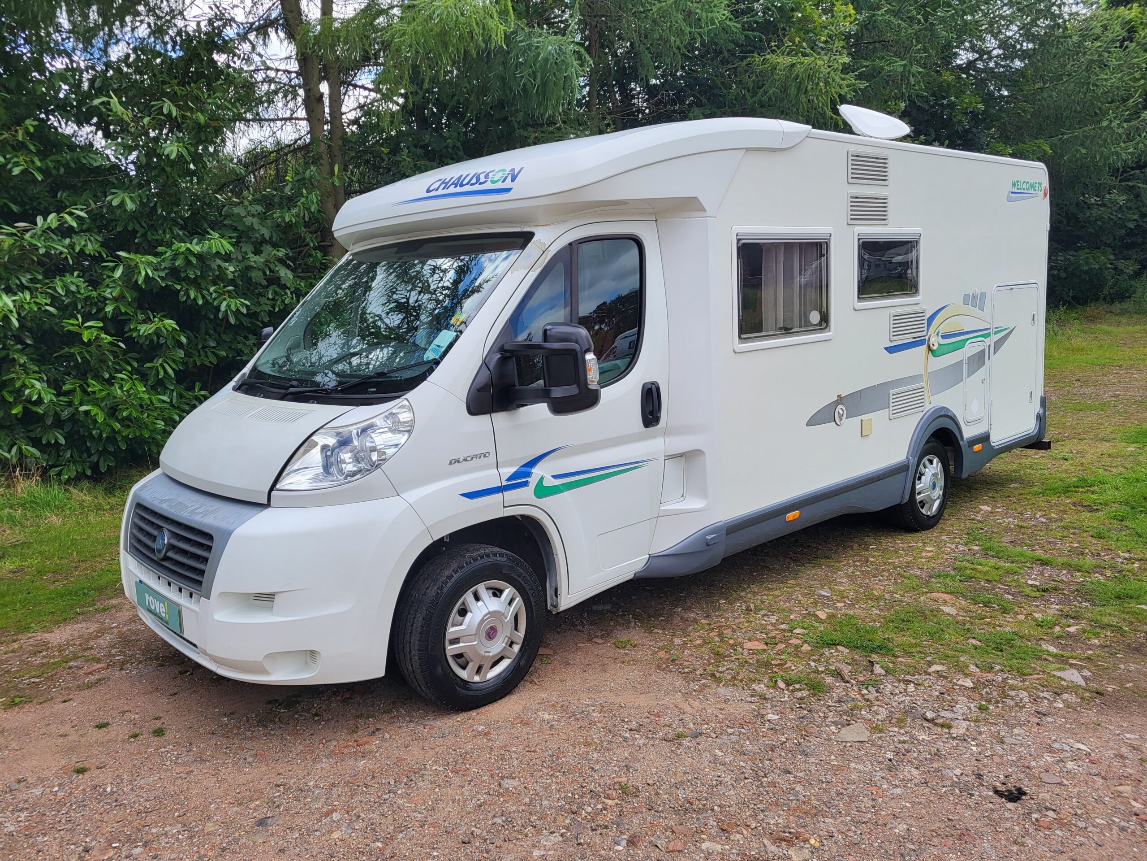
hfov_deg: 67.3
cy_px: 430
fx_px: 862
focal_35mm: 26
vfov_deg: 53.1
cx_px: 574
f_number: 1.8
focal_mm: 5.4
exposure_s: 1/1087
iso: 40
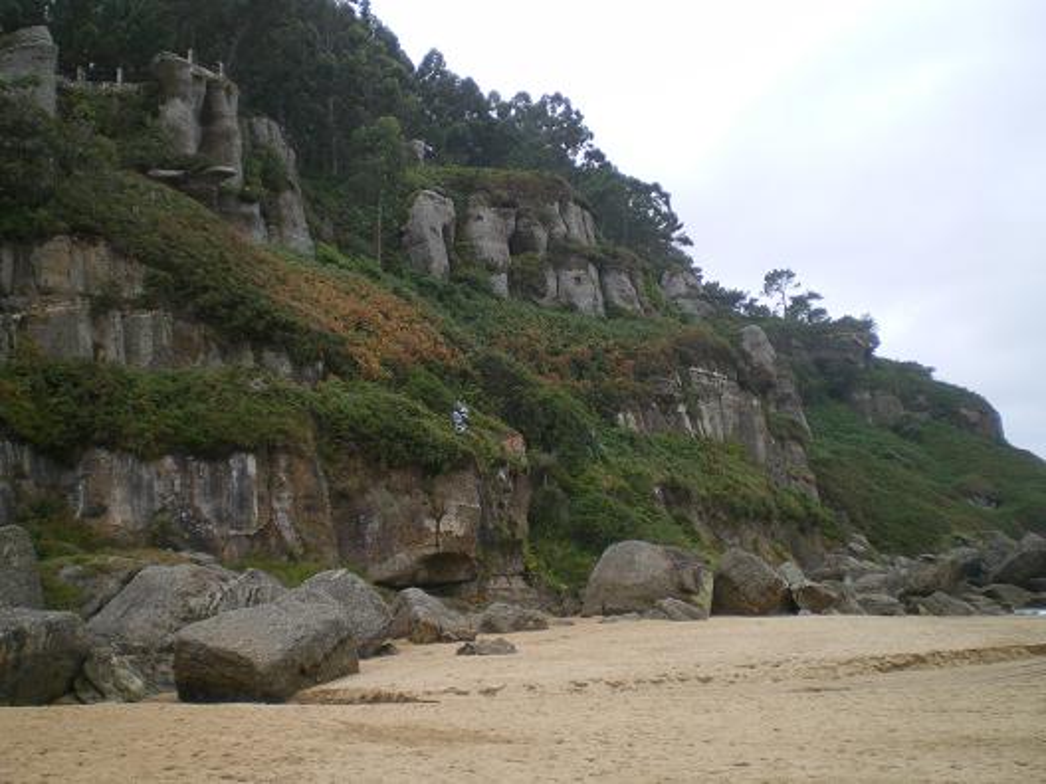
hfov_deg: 49.0
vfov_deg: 37.7
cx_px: 523
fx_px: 1148
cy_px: 392
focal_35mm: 38
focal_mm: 6.3
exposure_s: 1/160
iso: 64
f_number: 3.1
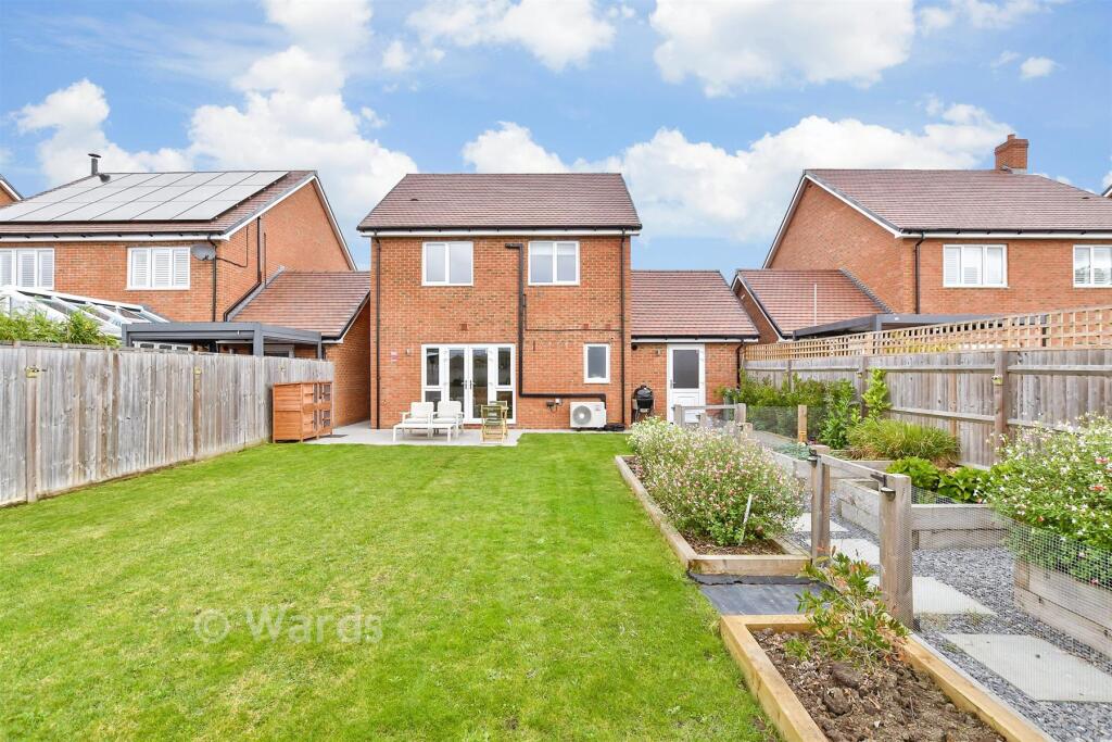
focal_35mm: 15
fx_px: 463
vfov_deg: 77.3
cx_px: 556
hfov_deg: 100.4
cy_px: 371
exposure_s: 1/320
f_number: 8
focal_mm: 10
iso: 320
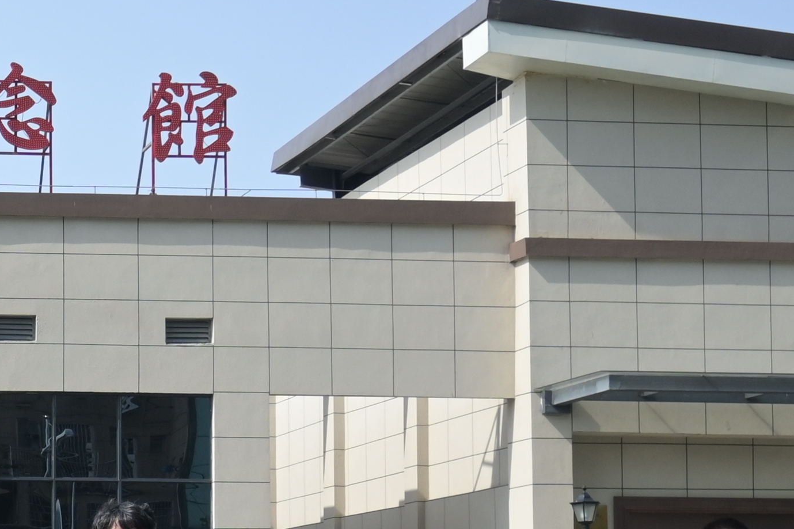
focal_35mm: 109
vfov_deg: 12.4
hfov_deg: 17.5
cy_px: 501
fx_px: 2404
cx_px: -265
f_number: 3.5
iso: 200
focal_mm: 18
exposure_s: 1/2000
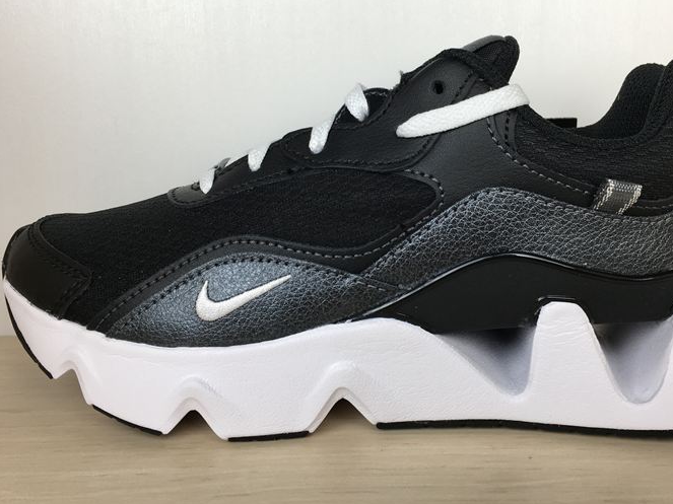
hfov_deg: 52.4
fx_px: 680
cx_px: 387
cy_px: 236
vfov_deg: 40.7
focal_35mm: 35
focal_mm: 4.15
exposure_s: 1/120
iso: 40
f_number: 2.2
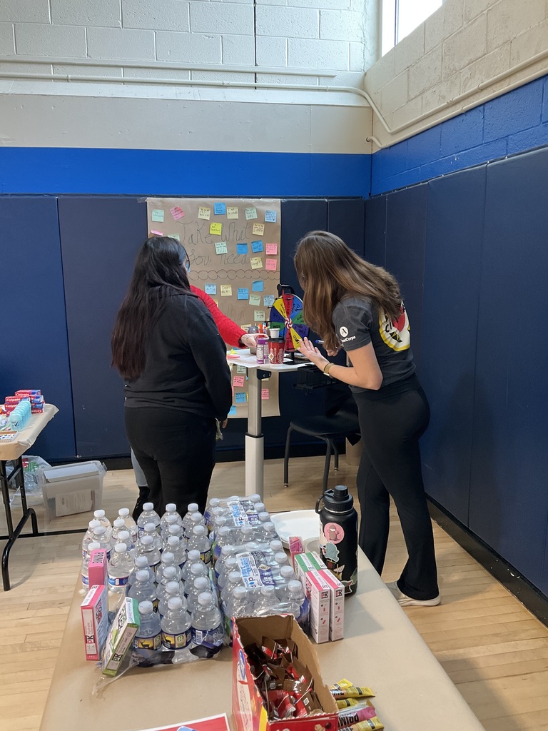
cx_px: 274
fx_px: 612
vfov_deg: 61.7
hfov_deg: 48.2
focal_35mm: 29
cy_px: 366
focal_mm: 3
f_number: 1.8
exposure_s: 1/62
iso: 64
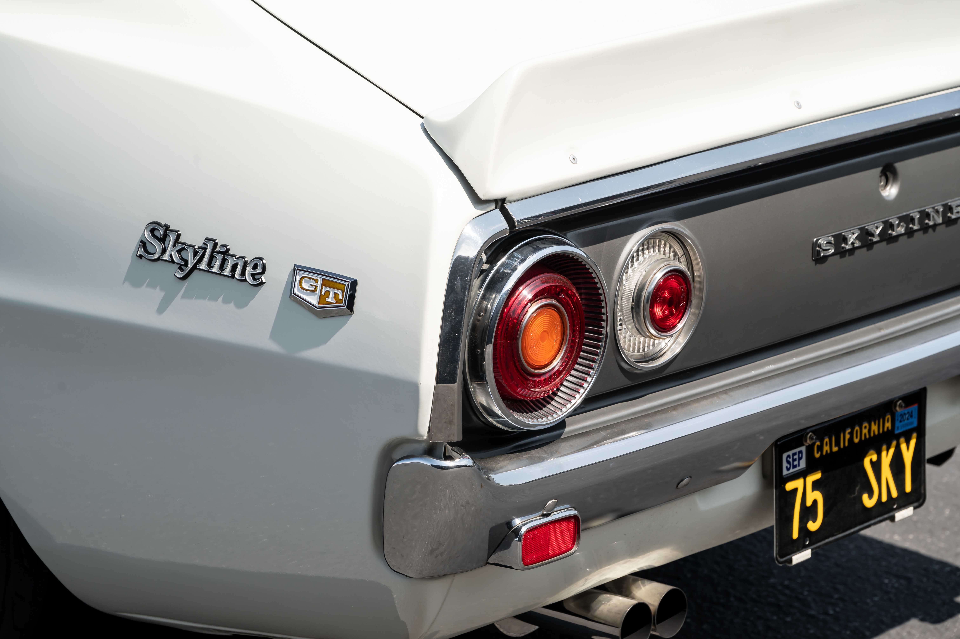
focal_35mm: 120
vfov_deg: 11.4
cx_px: 480
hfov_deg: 17.1
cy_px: 320
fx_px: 3198
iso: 100
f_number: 8
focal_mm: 120
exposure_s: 1/200
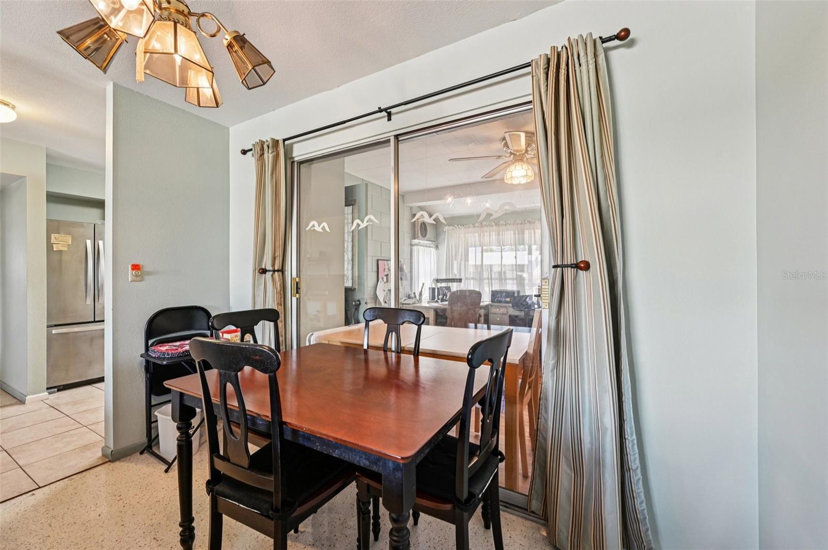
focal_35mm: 14
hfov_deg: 104.3
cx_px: 414
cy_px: 275
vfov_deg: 81.1
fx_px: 322
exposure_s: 1/15
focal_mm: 14
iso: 400
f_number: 8
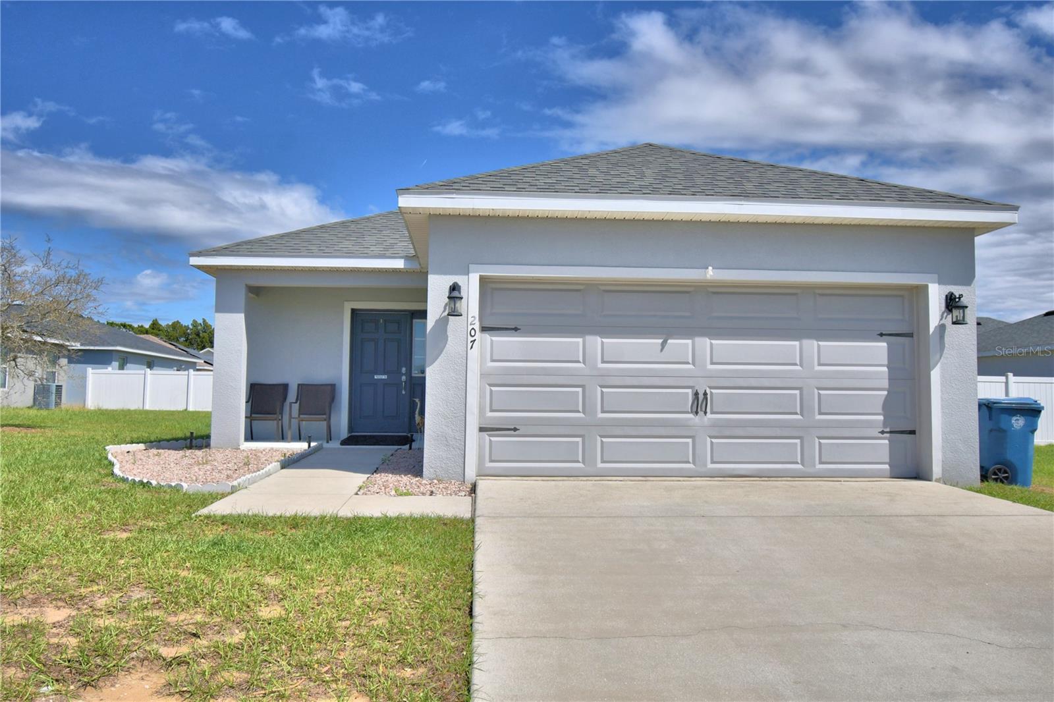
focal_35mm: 27
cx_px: 527
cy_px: 351
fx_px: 790
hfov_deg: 67.4
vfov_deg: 47.9
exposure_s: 1/1600
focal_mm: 18
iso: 100
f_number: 5.6
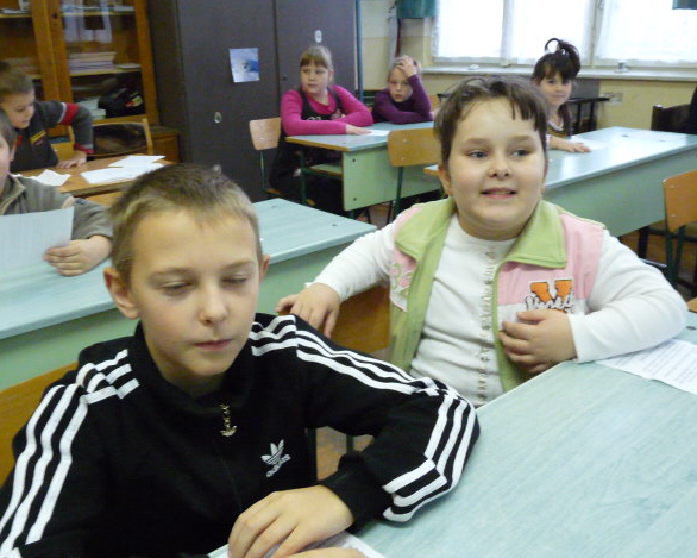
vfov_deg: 45.8
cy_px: 274
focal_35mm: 32
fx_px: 660
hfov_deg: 55.6
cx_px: 327
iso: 800
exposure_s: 1/40
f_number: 2.8
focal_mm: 4.8
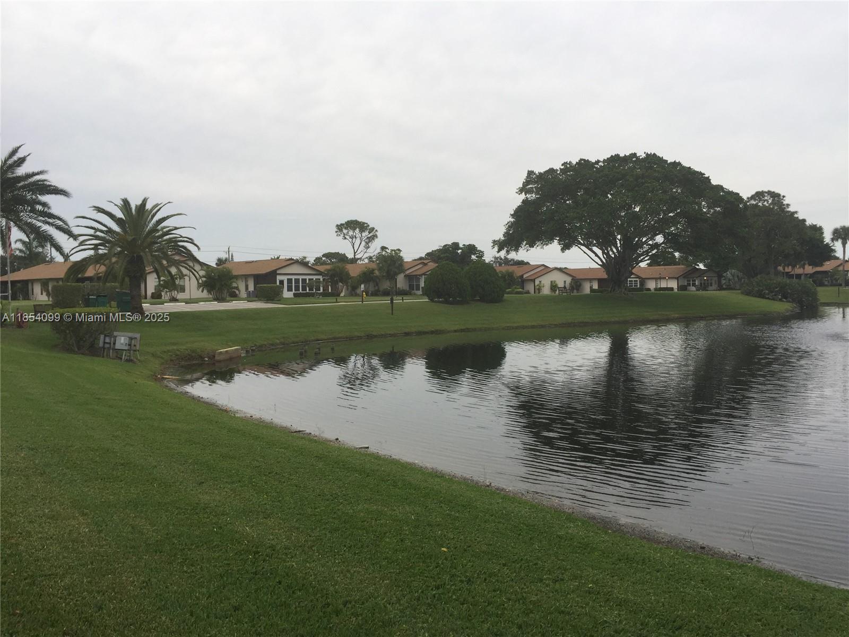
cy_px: 318
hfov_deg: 61.7
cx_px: 424
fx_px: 711
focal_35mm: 29
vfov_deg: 48.2
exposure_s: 1/151
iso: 32
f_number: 2.2
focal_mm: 4.15
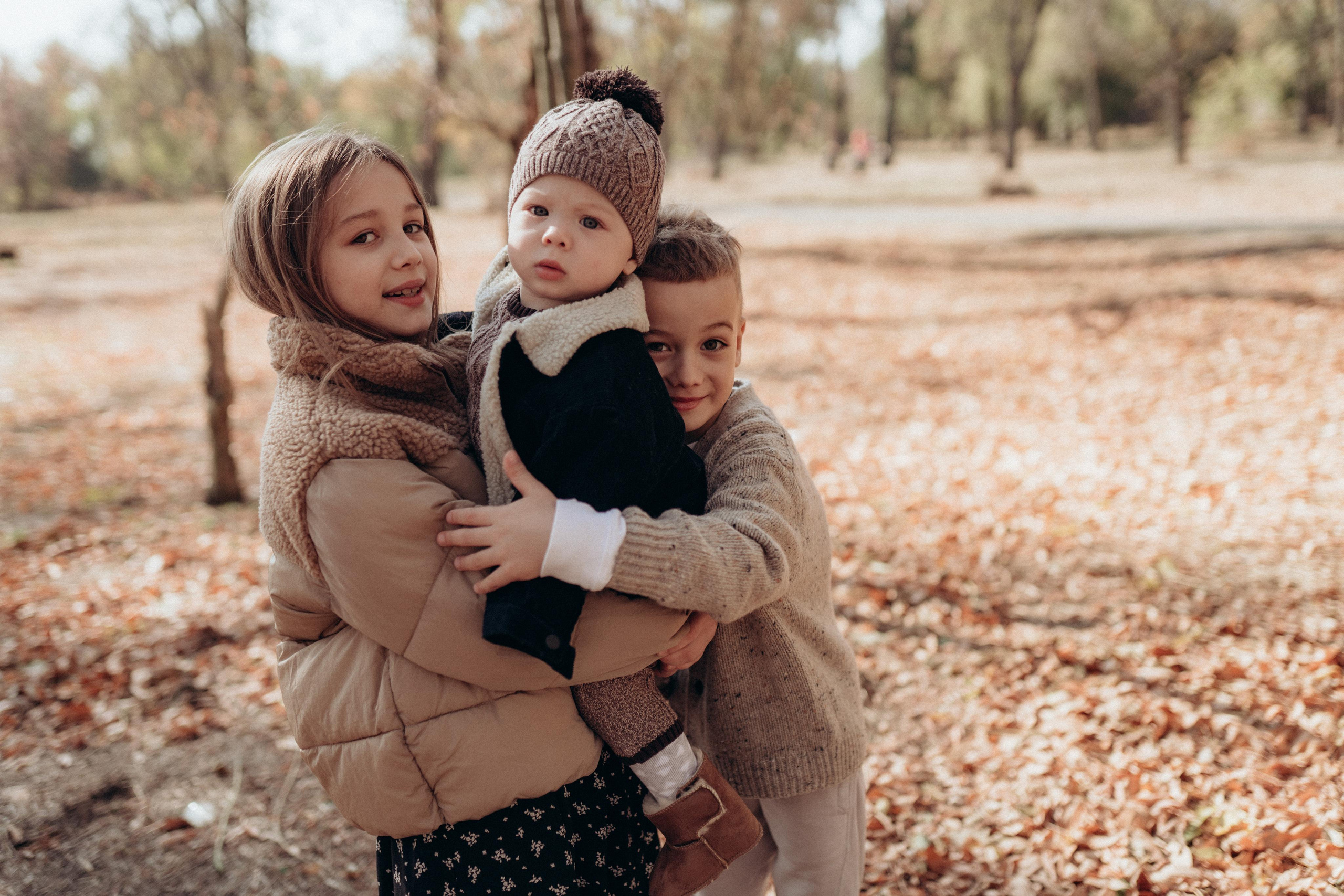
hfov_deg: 54.4
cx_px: 672
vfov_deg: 37.9
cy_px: 448
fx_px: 1307
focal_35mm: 35
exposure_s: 1/1600
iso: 125
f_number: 1.8
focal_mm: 35
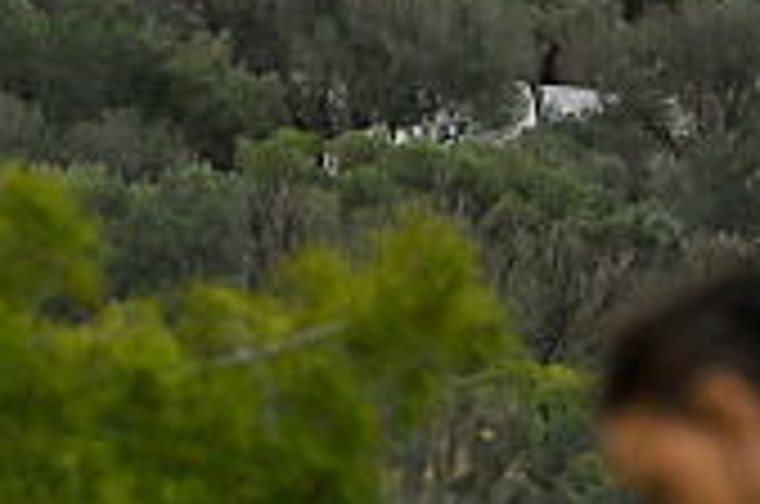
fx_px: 25580
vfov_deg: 1.1
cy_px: -727
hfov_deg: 1.7
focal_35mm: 1214
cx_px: -1160
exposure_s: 1/1600
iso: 1000
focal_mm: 200
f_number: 6.3
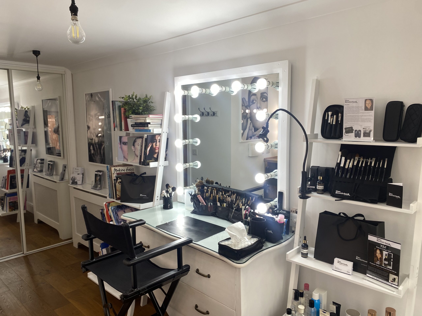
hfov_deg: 67.3
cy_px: 158
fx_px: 317
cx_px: 211
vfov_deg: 53.1
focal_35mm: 26
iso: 32
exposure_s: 1/100
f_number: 1.8
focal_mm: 4.25
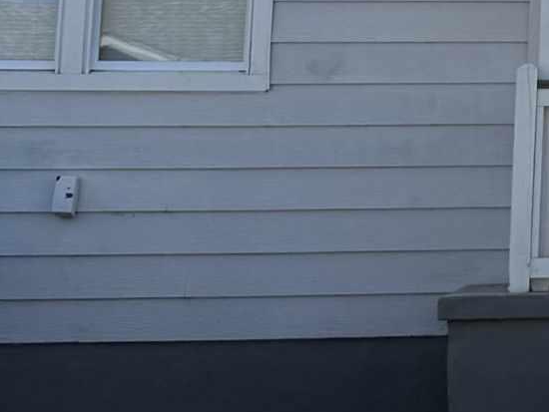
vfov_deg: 10.8
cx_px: 1021
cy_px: -132
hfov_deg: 13.1
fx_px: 2126
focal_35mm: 134
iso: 100
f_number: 1.78
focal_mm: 6.76
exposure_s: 1/8130
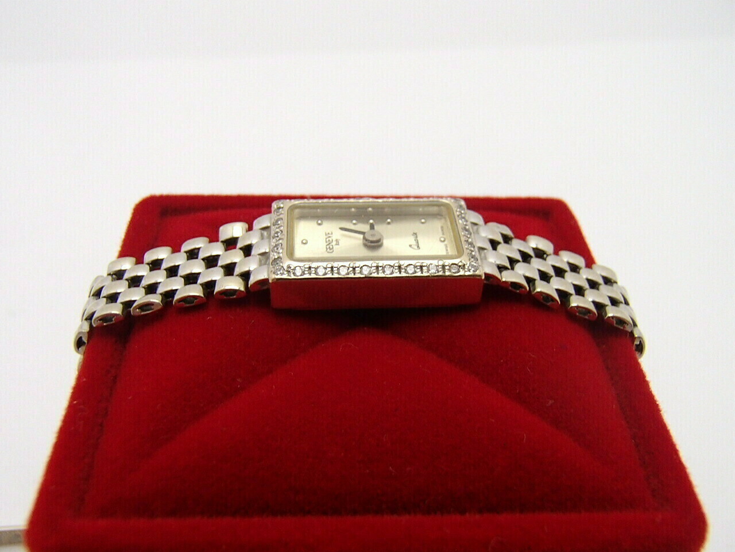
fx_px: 786
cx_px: 368
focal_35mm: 37
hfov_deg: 50.1
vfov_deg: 38.7
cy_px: 276
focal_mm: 6.64
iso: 320
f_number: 4.7
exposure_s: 1/160
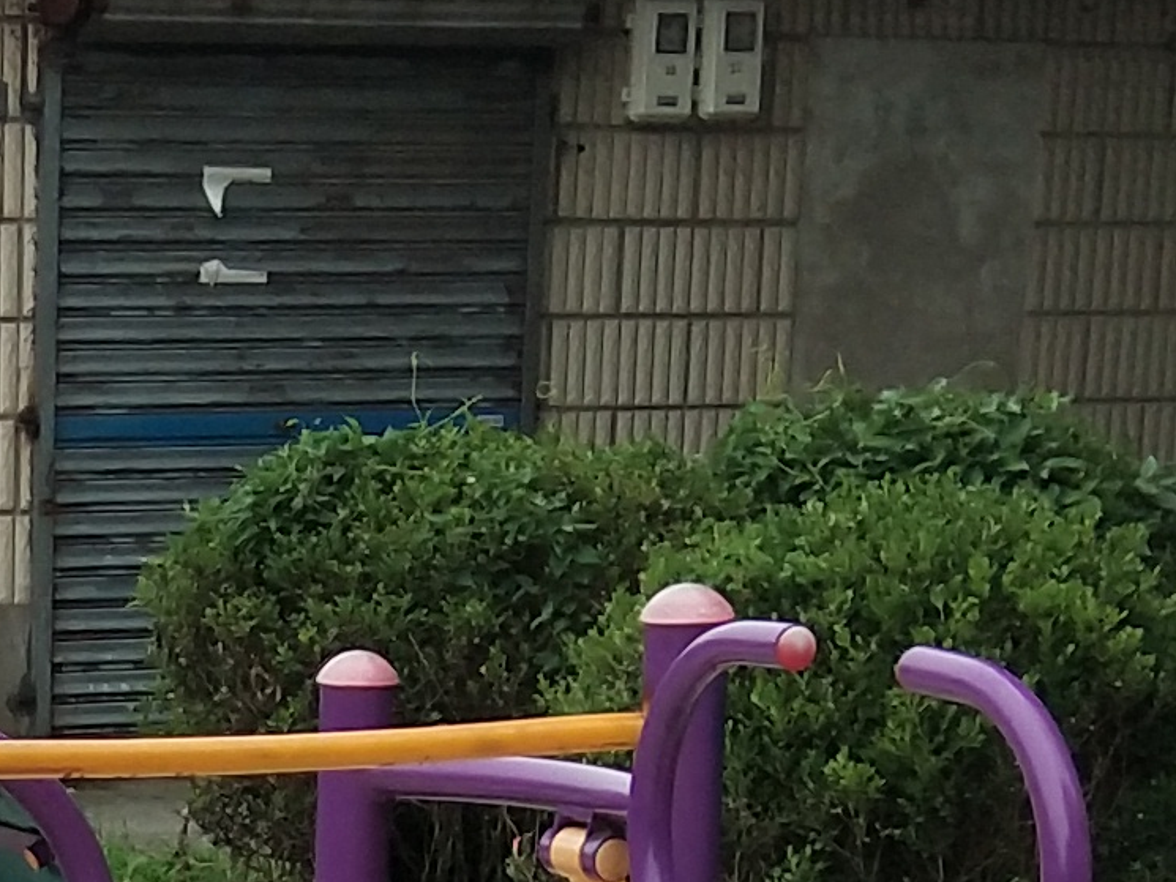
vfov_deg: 8.2
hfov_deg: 11.3
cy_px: 1758
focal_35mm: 173
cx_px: -93
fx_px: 5878
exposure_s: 1/622
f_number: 2.2
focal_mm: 3.69
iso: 50
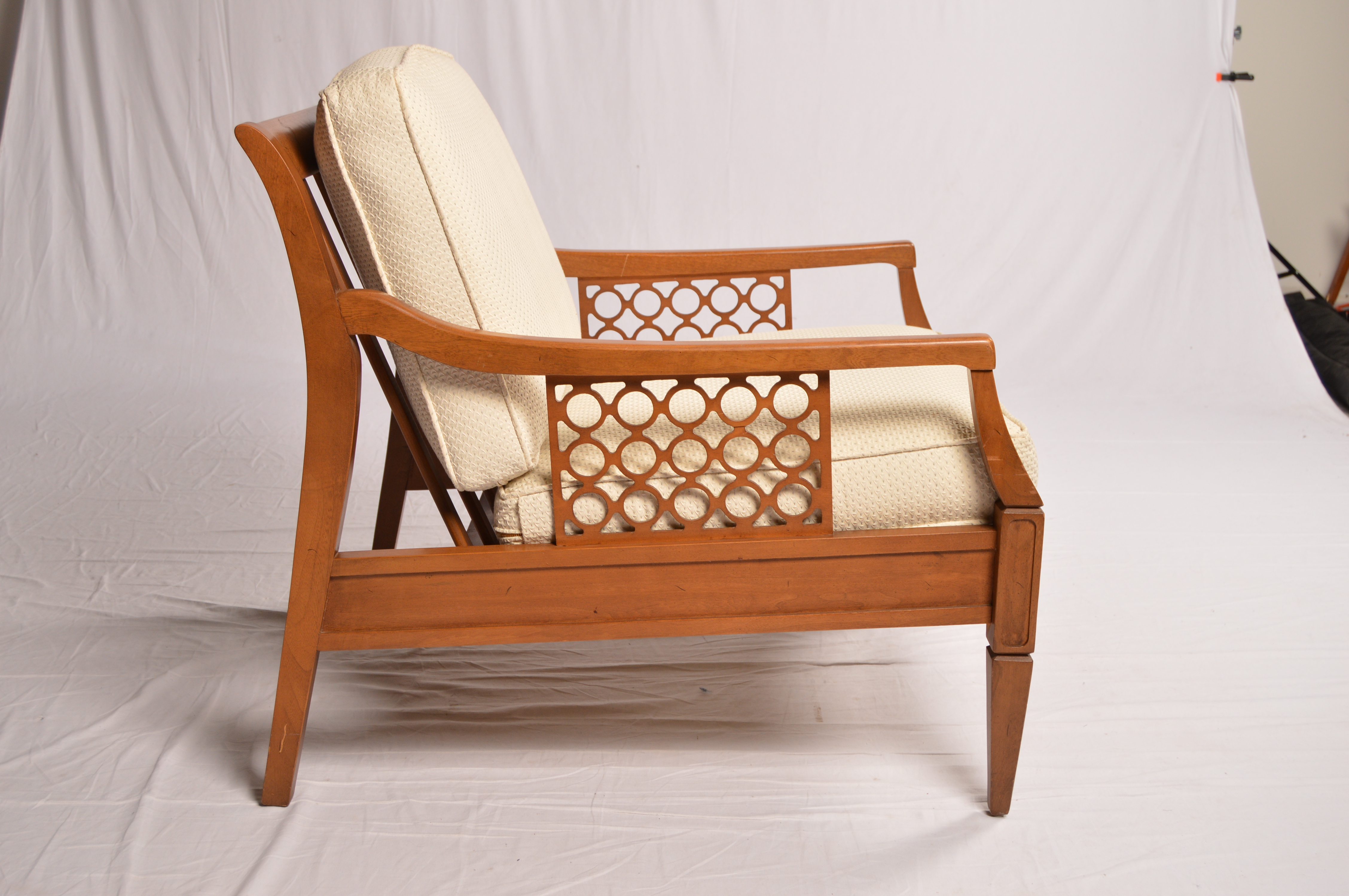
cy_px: 448
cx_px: 674
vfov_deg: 29.8
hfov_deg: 43.6
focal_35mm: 45
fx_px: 1685
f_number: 5.6
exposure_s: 1/160
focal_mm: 30
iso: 200
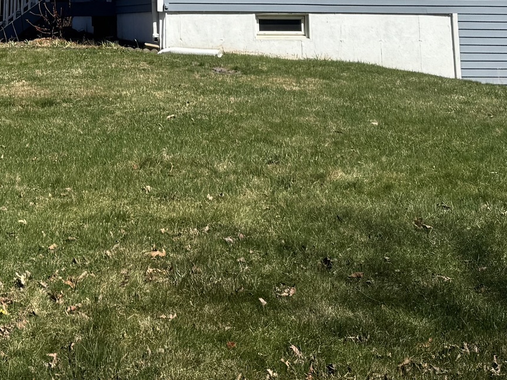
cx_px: 122
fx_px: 1260
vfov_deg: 15.7
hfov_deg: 22.5
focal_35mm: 86
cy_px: -199
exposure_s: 1/4950
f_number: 1.78
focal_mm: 6.76
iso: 80
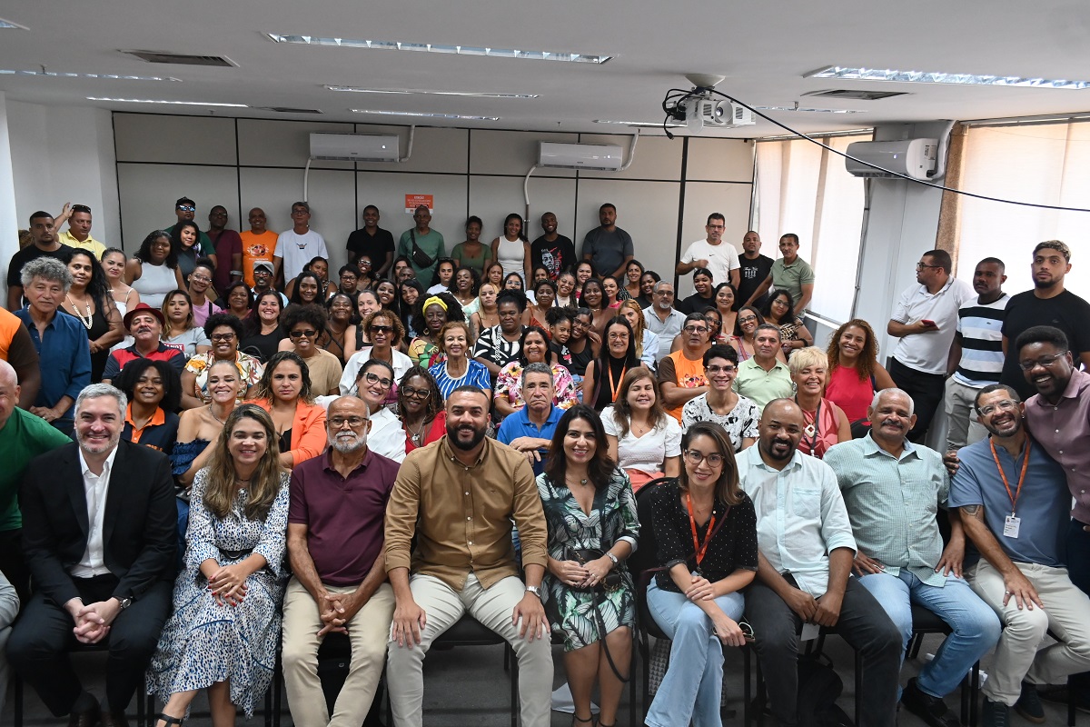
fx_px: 817
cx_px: 545
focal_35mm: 27
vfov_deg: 47.9
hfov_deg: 67.4
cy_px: 364
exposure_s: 1/100
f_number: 5.6
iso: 1800
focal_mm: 18
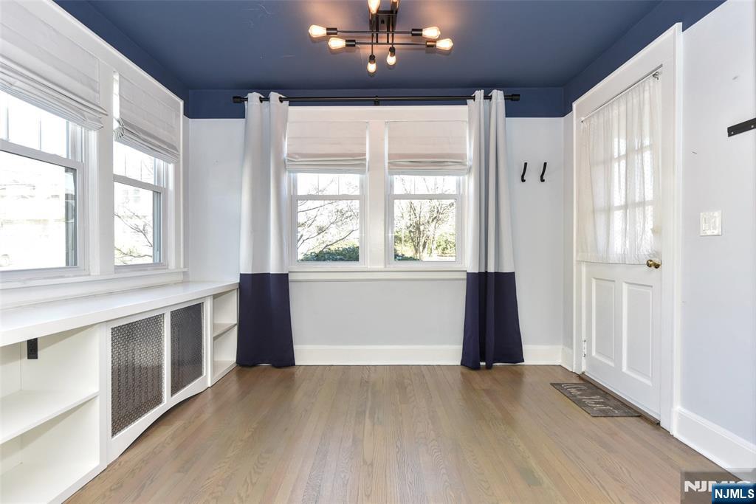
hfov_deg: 86.9
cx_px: 378
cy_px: 252
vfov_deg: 64.6
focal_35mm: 19
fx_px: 399
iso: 800
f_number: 5.6
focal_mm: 19
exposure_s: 1/125
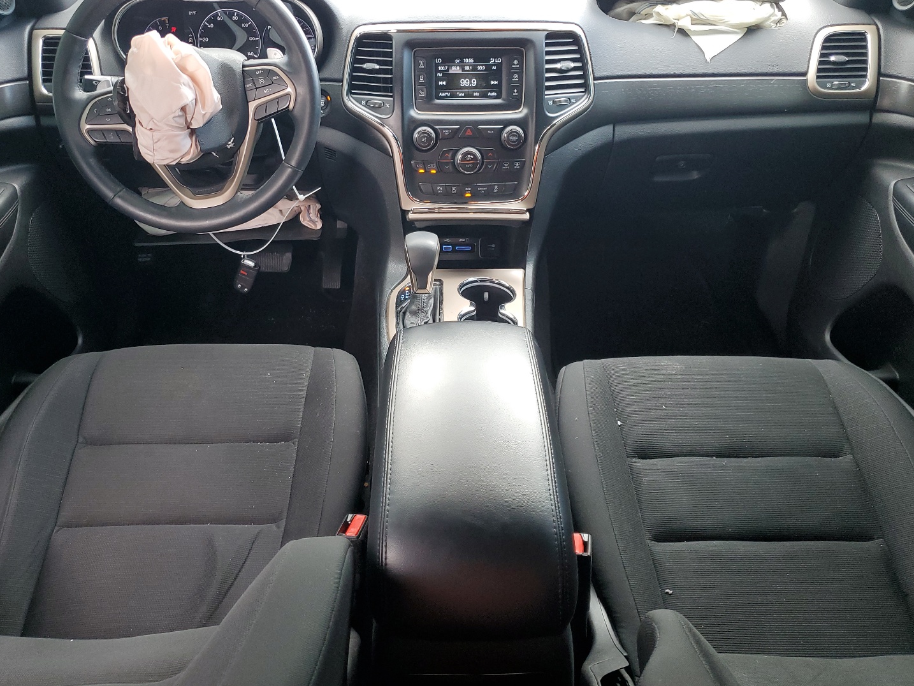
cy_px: 321
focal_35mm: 29
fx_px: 766
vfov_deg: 48.2
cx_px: 444
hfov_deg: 61.6
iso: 87
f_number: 1.5
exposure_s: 1/120
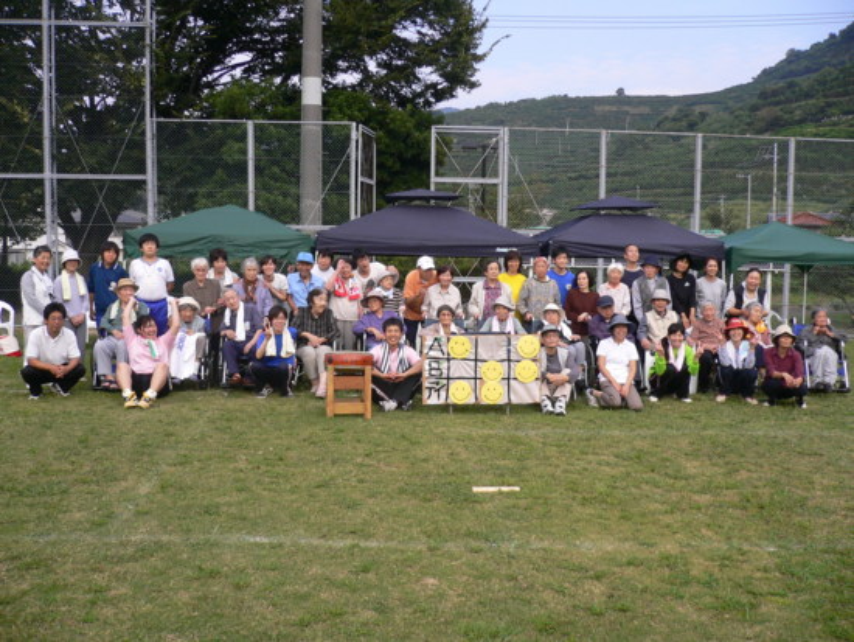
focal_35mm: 35
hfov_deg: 52.6
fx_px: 864
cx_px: 427
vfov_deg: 40.7
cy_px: 321
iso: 80
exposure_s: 1/500
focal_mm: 5.8
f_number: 2.8
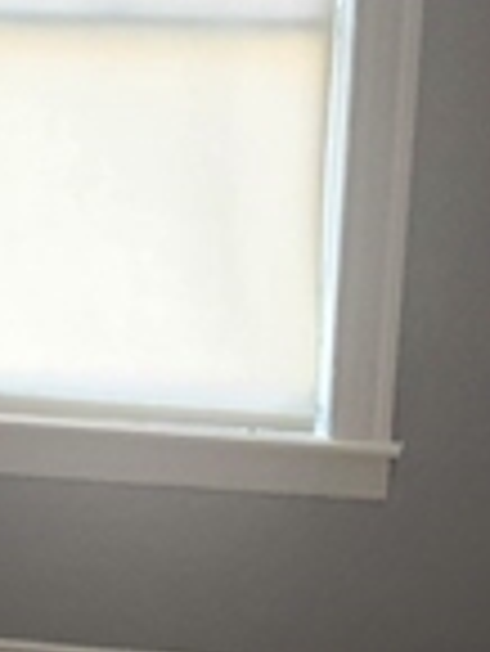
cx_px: 63
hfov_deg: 12.1
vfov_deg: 14.9
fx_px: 2299
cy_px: 1003
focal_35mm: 122
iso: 250
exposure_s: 1/180
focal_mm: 5.4
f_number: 1.8
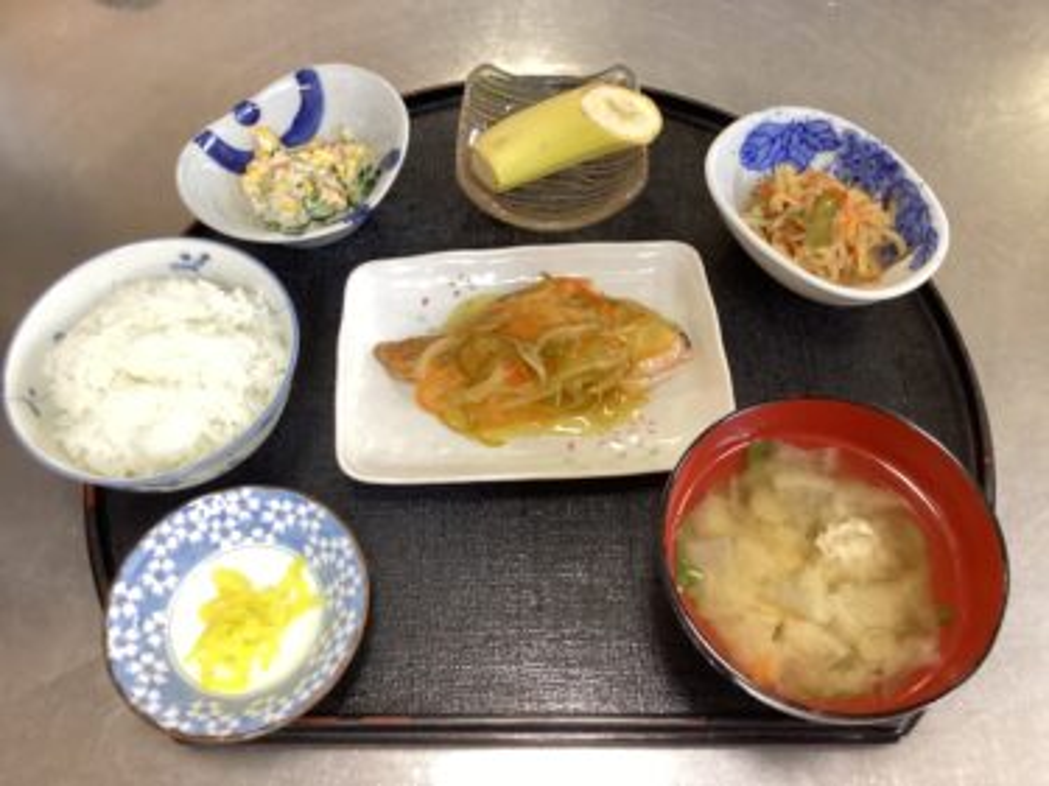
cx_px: 524
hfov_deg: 58.4
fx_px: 939
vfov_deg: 45.4
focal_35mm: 31
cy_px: 393
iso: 320
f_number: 2.4
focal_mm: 3.3
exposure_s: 1/40
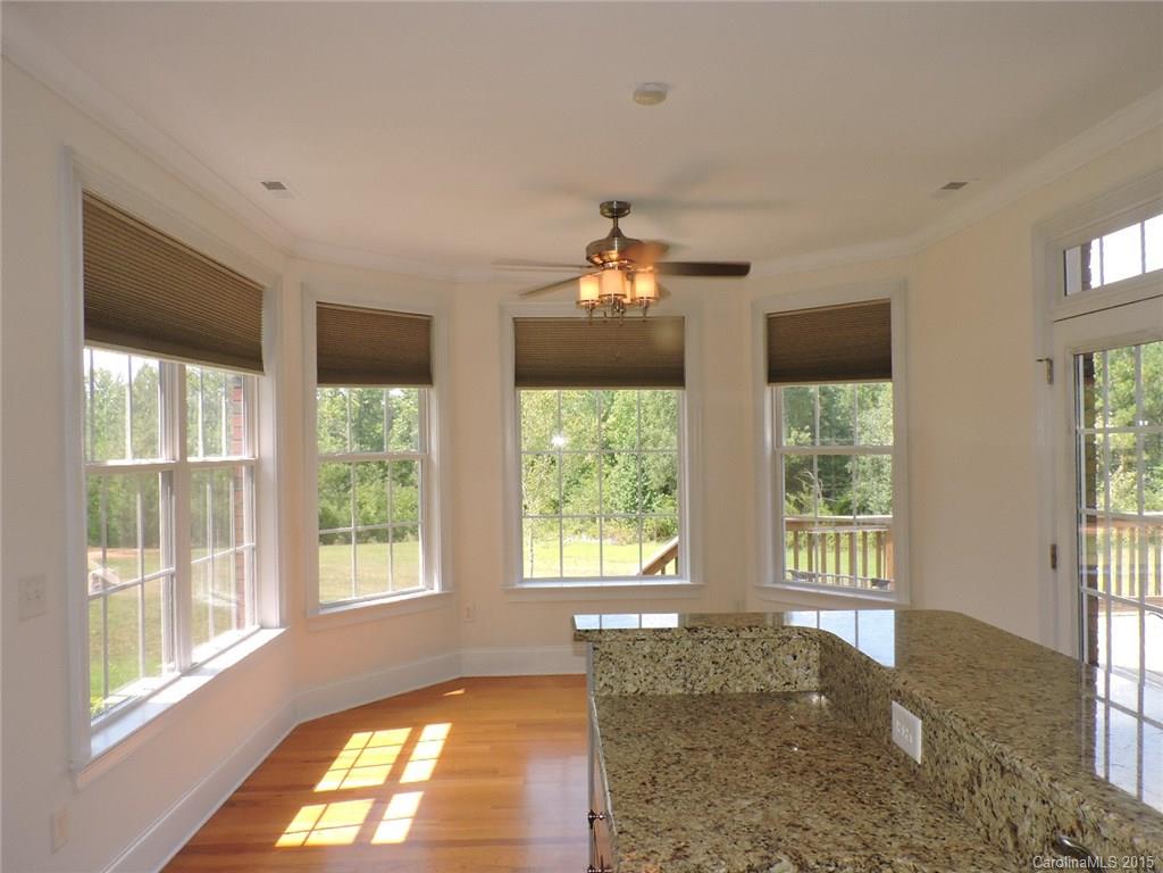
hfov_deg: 71.6
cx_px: 582
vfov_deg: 56.8
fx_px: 806
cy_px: 436
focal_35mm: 24
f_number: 6.6
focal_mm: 4.3
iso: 160
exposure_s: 1/60
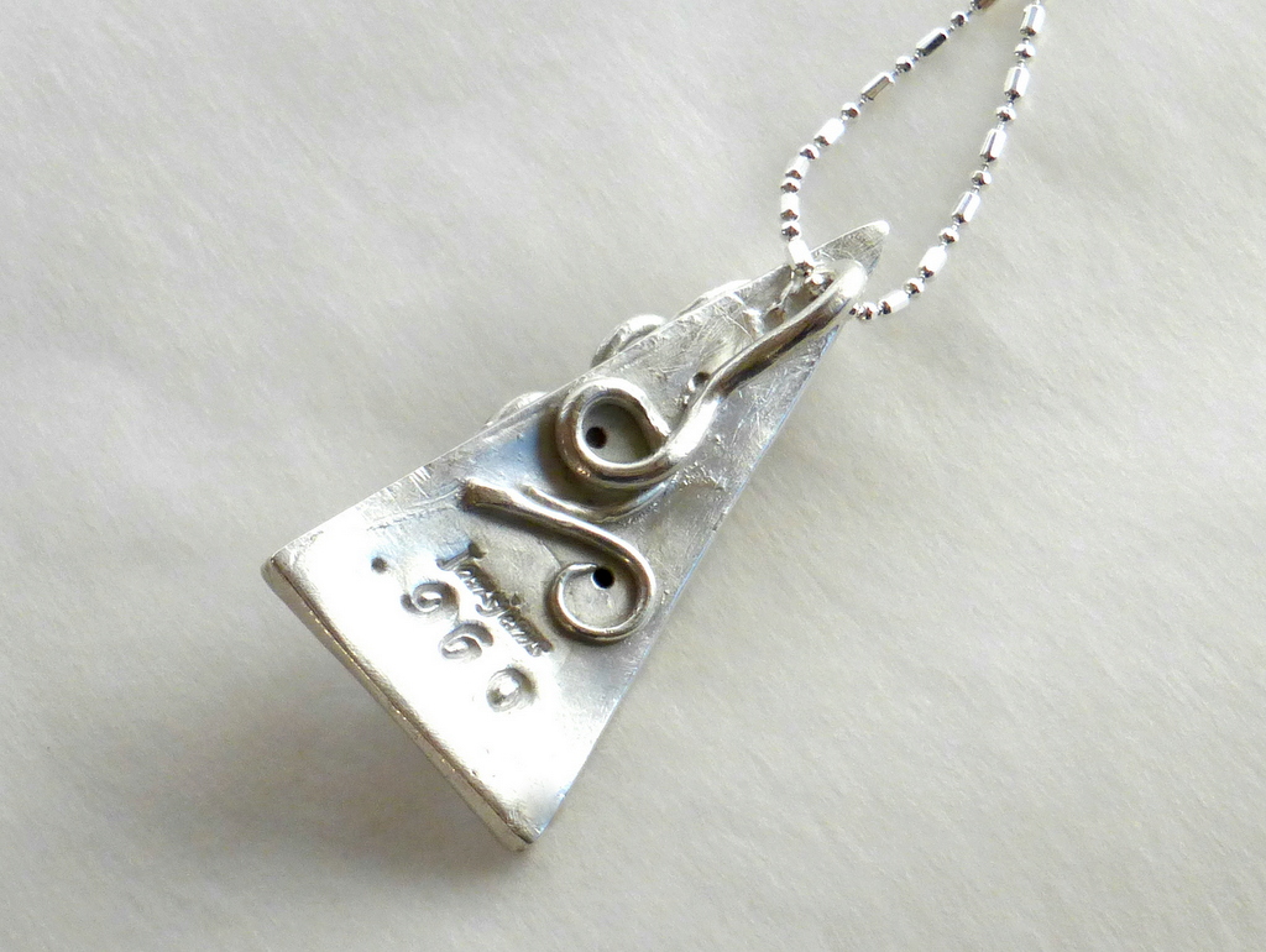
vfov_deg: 13.2
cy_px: 476
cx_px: 633
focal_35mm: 112
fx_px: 4100
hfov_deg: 17.6
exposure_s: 1/100
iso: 100
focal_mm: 17.1
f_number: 5.3
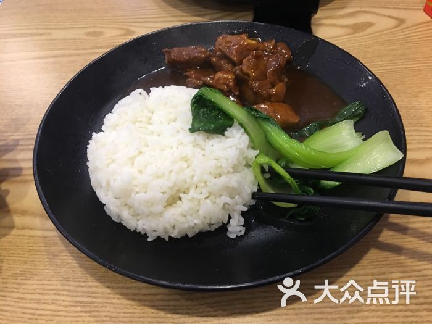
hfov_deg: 61.7
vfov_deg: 48.2
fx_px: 362
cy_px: 162
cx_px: 216
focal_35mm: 29
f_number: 2.2
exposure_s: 1/10
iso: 80
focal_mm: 4.15
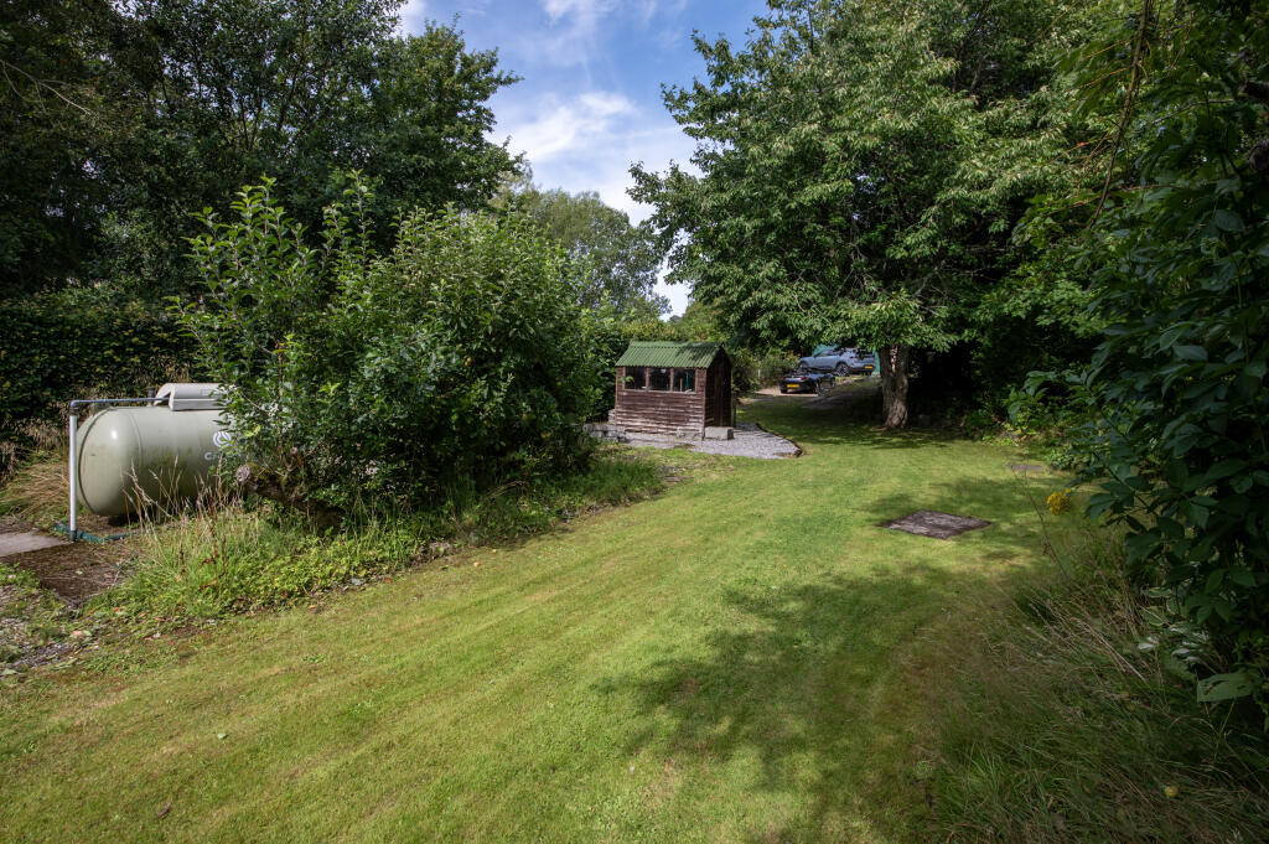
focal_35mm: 17
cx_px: 634
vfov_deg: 70.3
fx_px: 599
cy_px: 422
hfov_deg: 93.3
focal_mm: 17
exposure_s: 1/640
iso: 400
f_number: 8
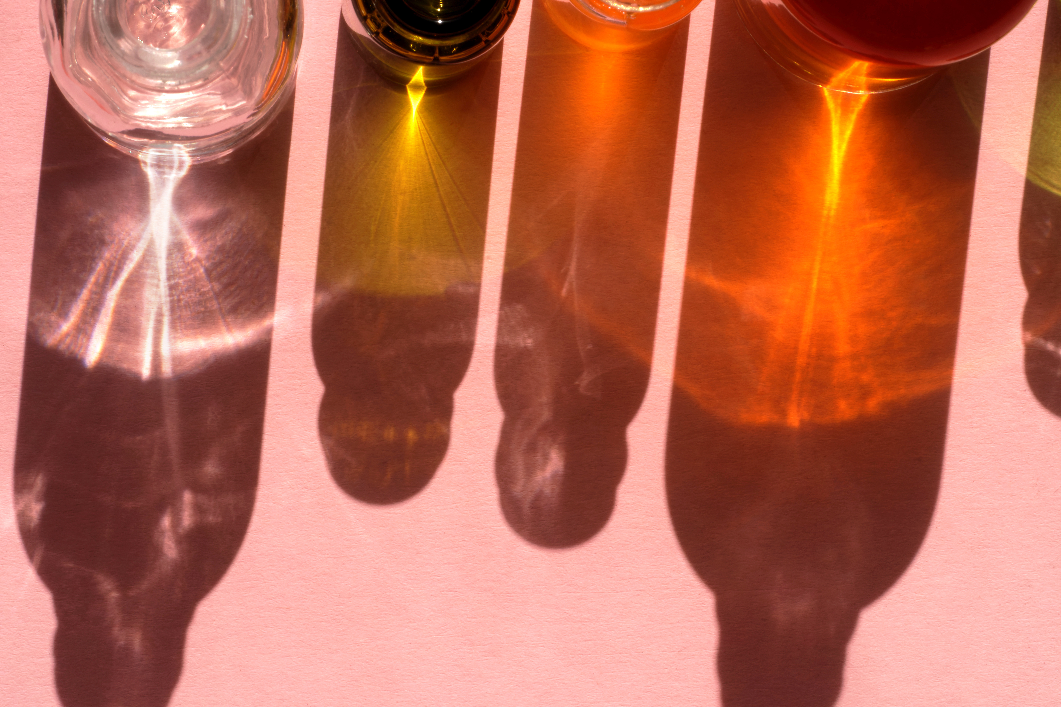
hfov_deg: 13.7
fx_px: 4420
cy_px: 354
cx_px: 530
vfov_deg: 9.1
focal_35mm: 150
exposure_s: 1/200
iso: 200
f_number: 32
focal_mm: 100
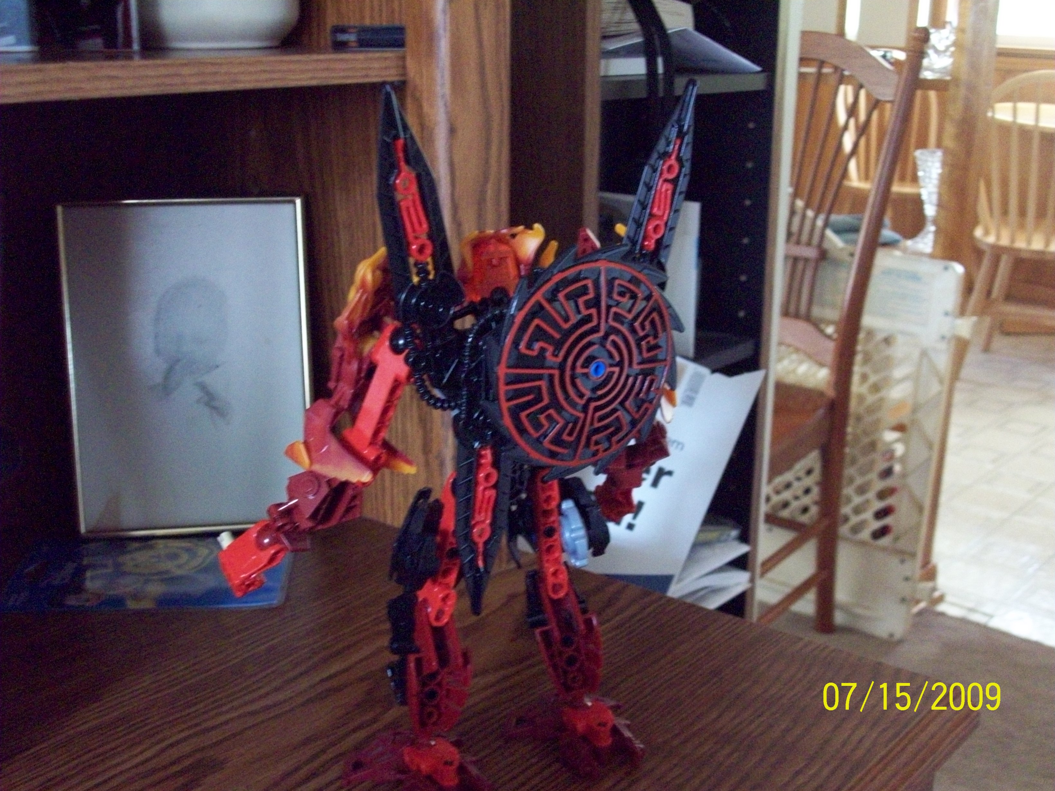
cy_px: 396
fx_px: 1280
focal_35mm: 42
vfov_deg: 34.3
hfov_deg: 44.8
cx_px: 528
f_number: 3.2
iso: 320
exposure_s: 1/8
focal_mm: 7.1
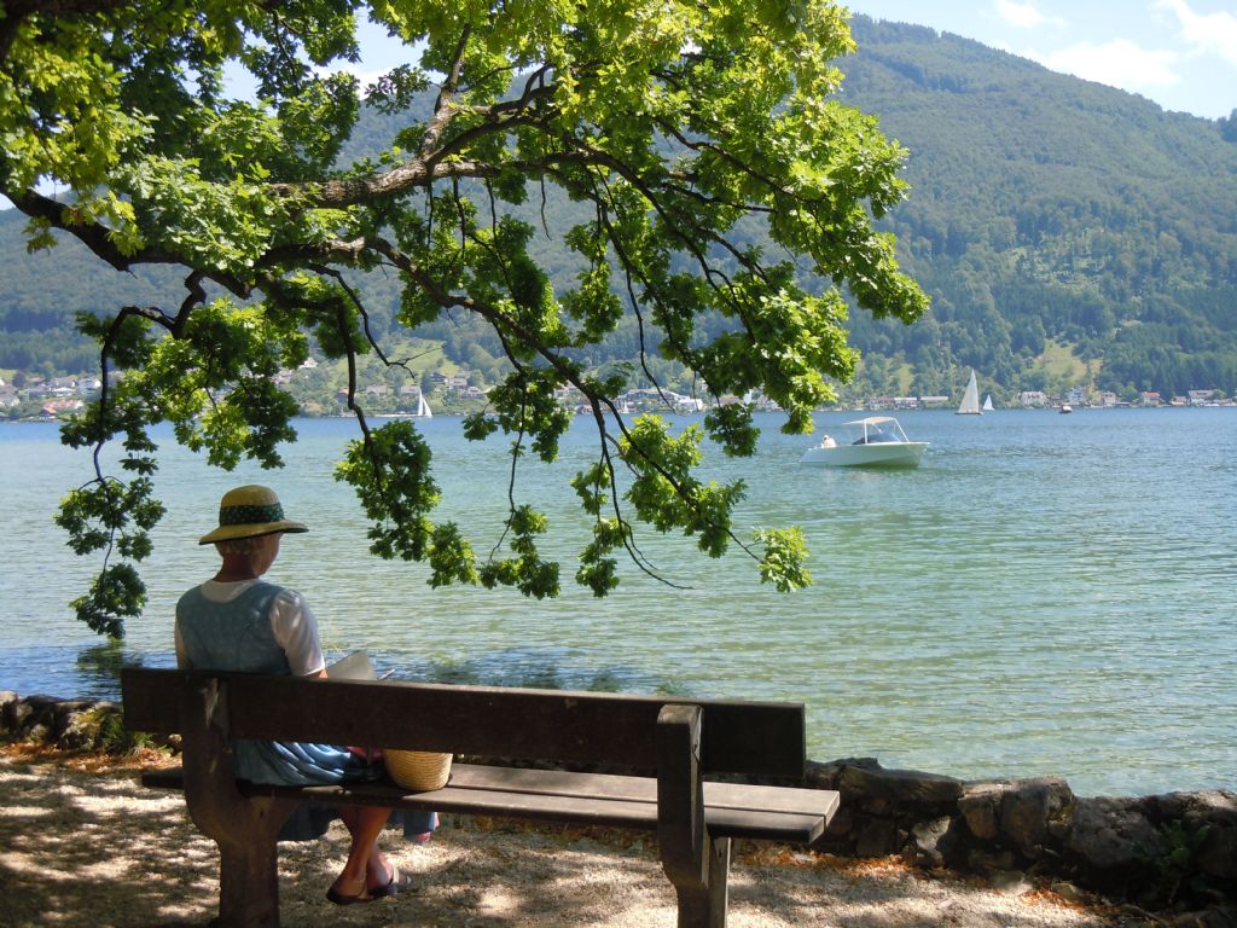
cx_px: 618
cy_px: 464
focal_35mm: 45
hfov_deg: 42.1
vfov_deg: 32.2
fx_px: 1608
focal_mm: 8.1
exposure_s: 1/320
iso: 100
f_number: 3.8
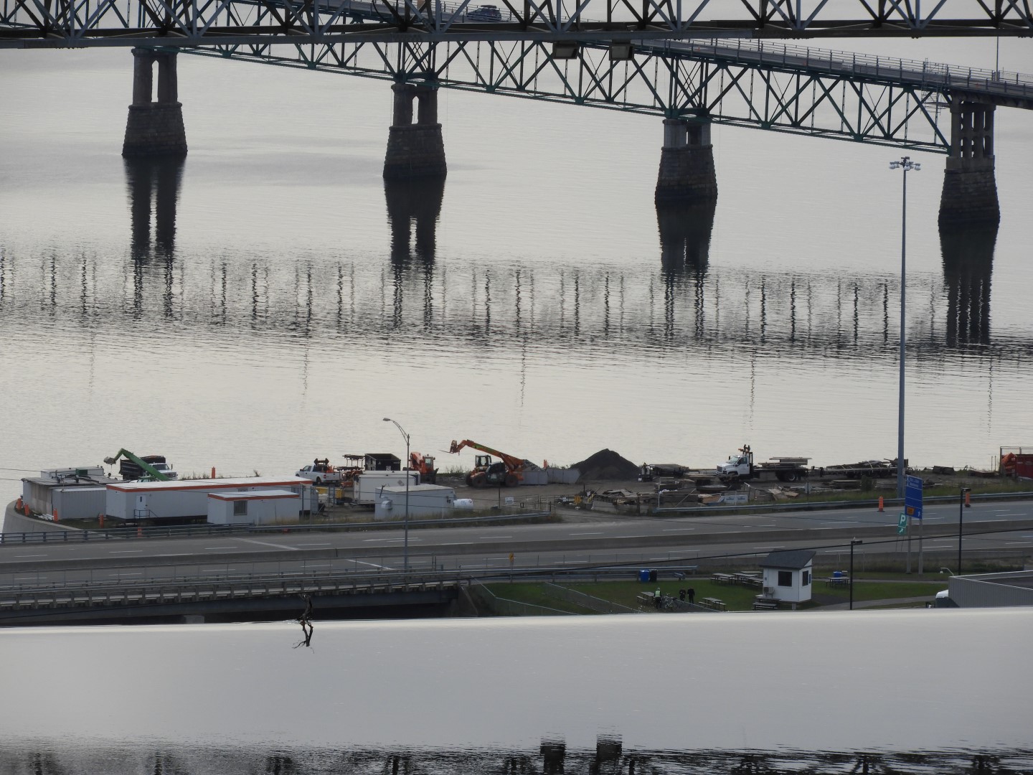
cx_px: 516
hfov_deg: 5.5
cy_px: 388
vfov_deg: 4.1
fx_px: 10743
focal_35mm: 360
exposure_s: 1/800
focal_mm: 64.5
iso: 100
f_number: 5.6
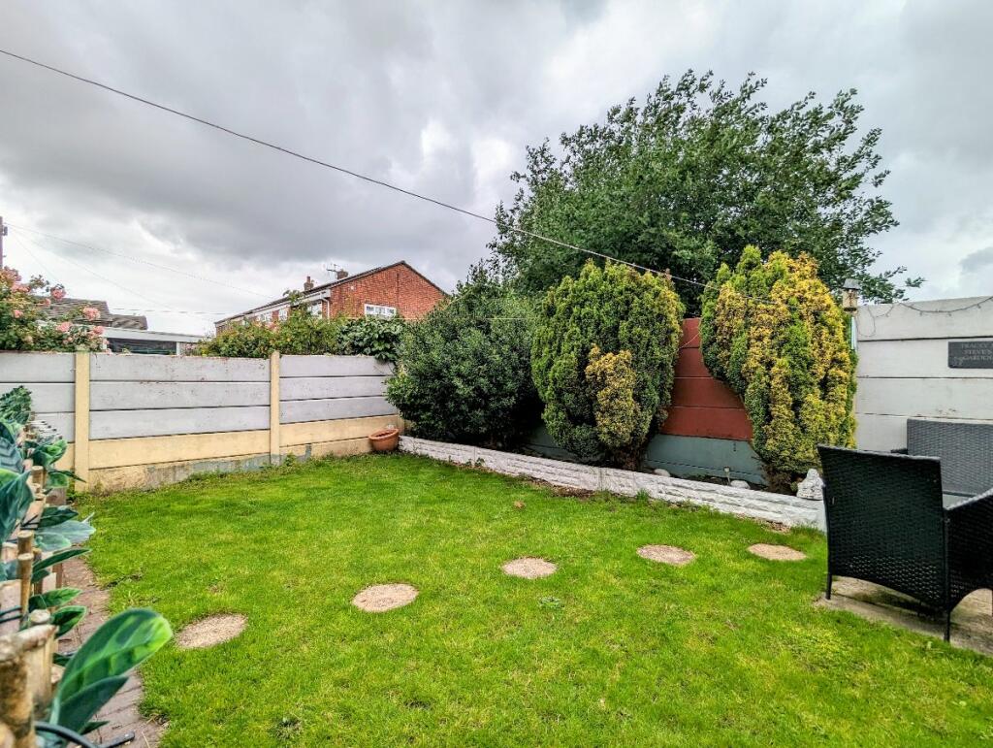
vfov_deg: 78.2
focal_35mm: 16
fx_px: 460
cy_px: 374
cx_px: 496
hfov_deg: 94.4
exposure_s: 1/704
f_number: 2.2
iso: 51
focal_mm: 2.35
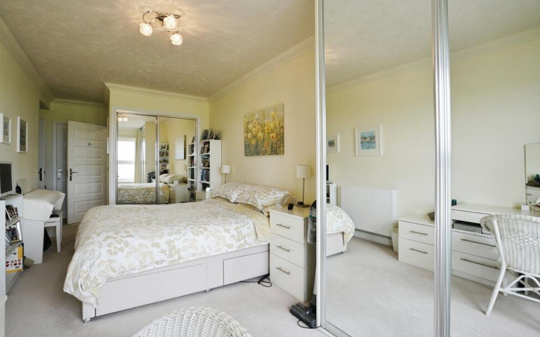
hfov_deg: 94.4
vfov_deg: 68.0
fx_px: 250
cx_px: 266
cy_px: 165
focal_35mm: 17
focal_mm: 16
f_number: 9
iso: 2000
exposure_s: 1/125
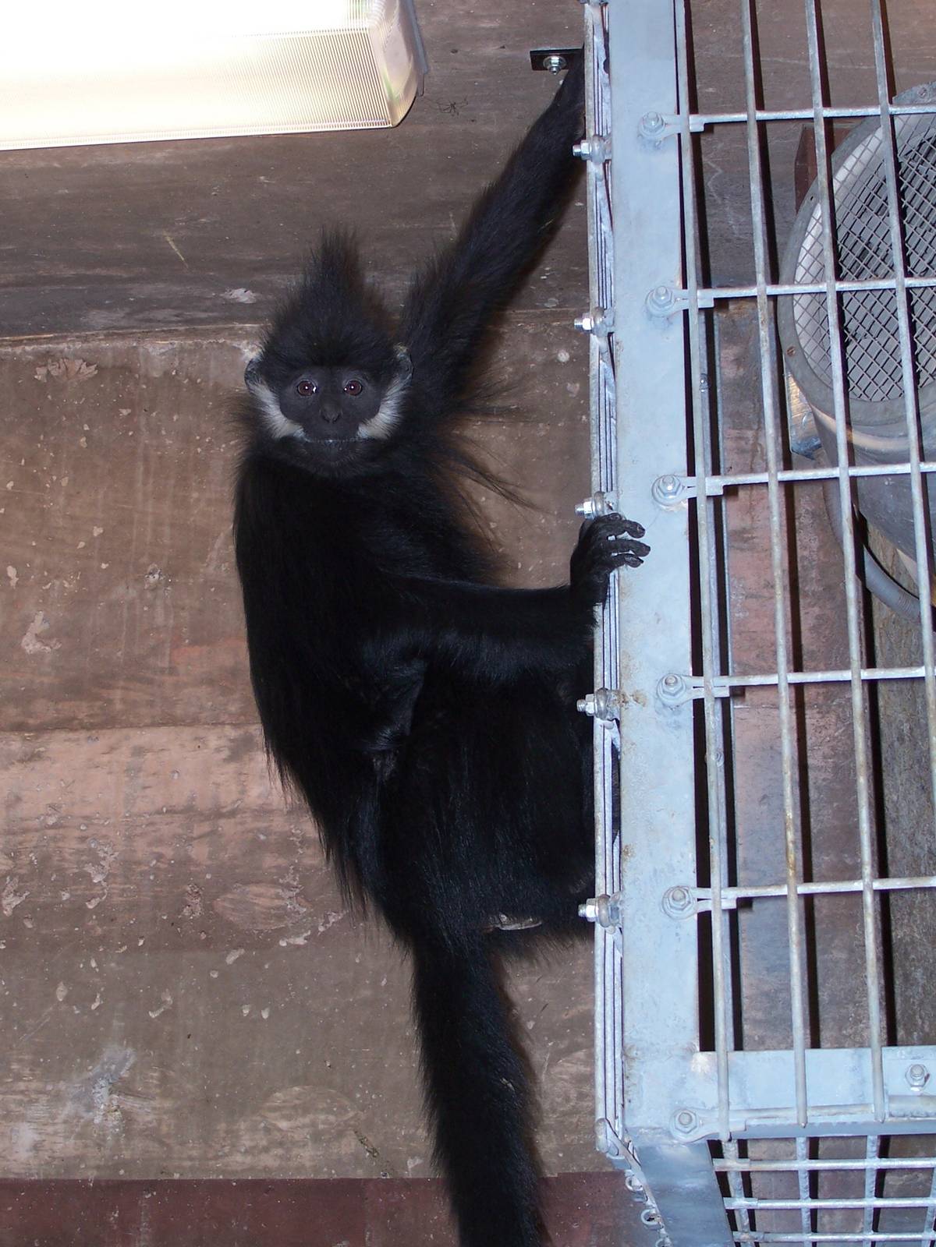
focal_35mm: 72
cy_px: 624
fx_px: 2596
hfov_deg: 20.4
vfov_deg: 27.0
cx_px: 468
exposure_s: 1/90
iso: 80
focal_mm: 12.3
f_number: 3.4
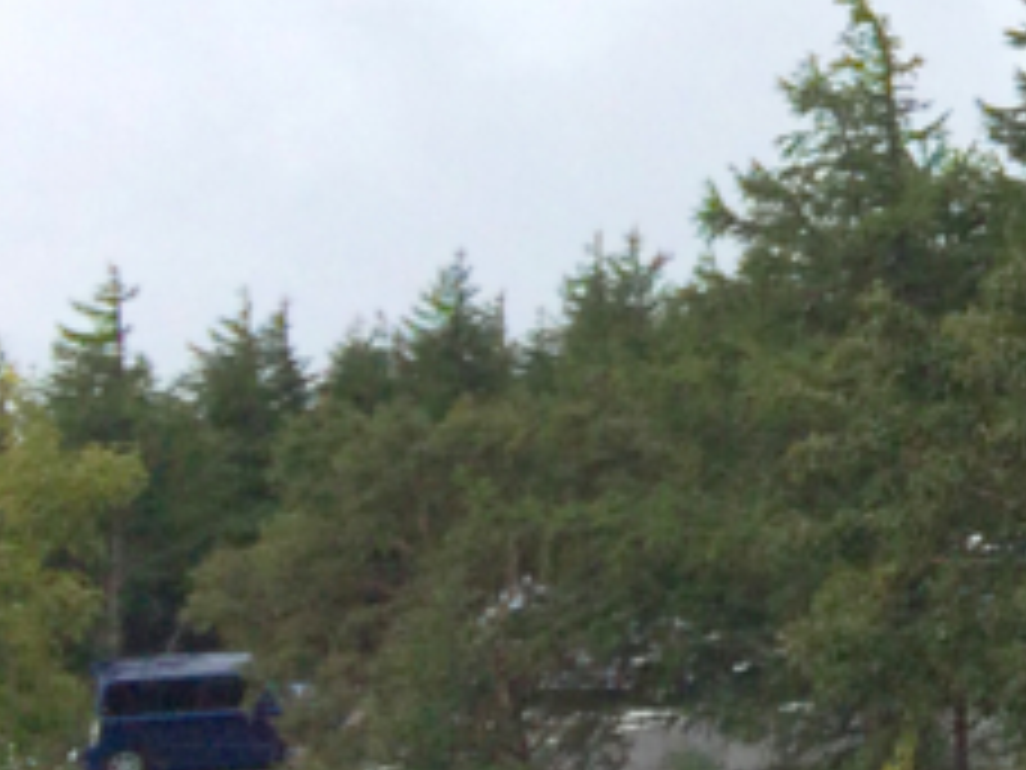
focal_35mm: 135
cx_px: 2124
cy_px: -657
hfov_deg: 12.6
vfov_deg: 10.3
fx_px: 4001
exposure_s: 1/4566
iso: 40
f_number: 2.2
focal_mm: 4.12
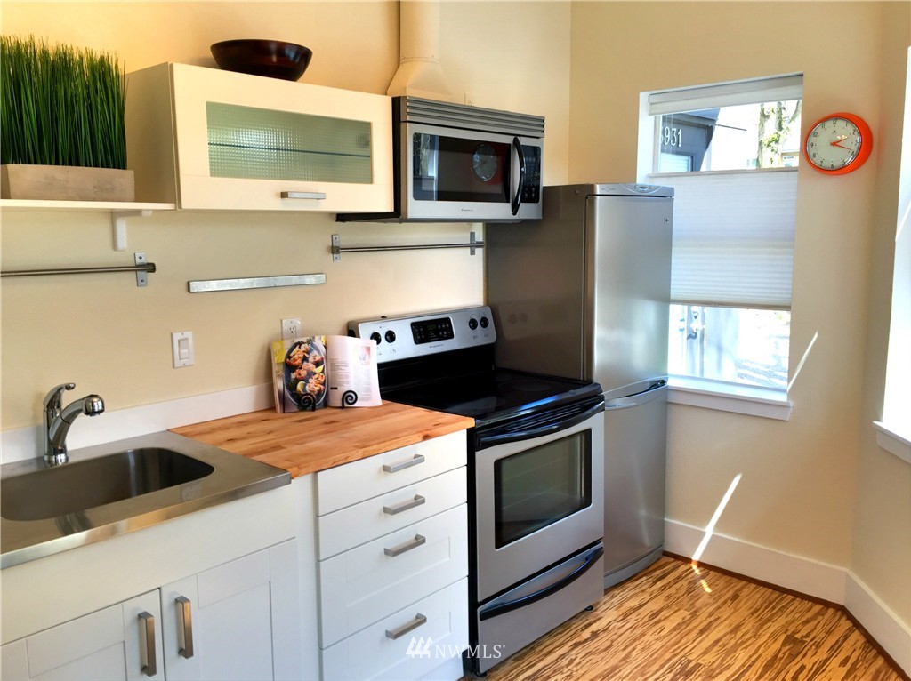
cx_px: 456
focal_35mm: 29
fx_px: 762
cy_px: 340
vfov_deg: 48.2
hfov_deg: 61.7
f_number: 2.2
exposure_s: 1/243
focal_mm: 4.15
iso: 32
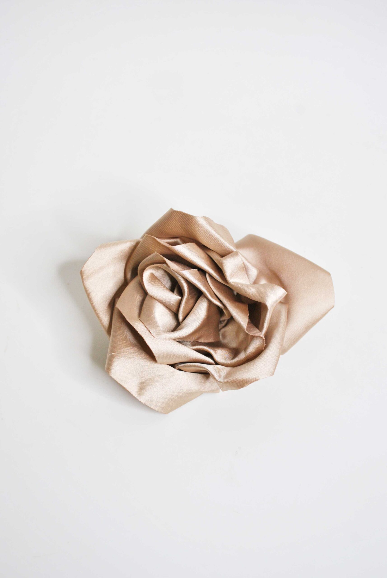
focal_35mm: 48
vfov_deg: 41.1
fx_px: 772
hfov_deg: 28.2
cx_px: 194
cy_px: 289
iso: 200
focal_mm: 32
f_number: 4.8
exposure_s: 1/125
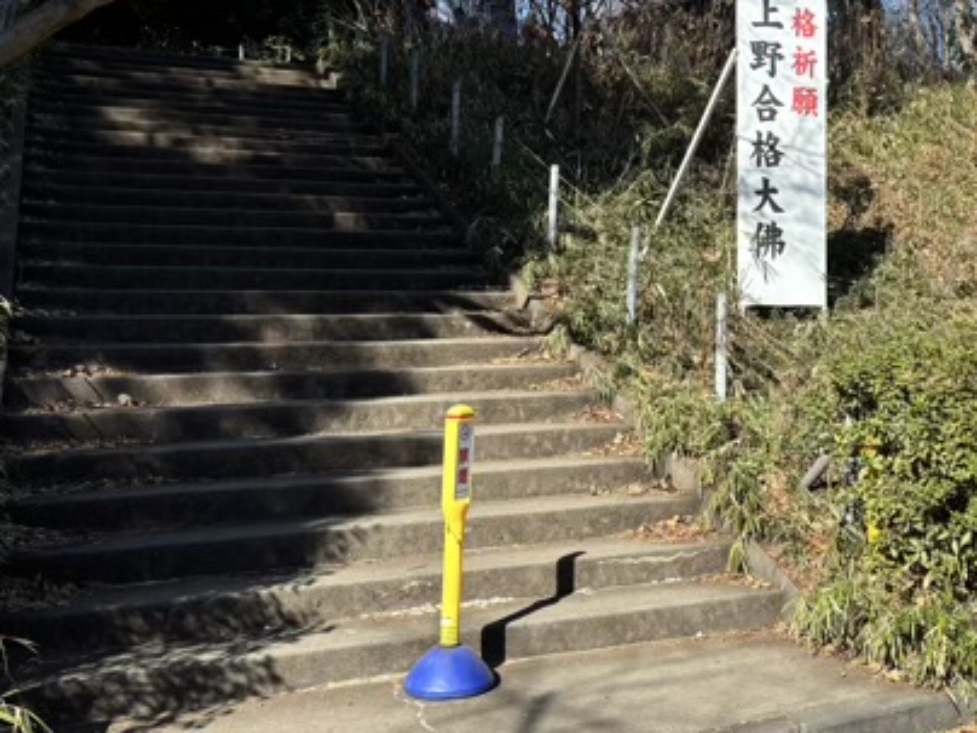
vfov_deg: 32.0
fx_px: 1270
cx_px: 716
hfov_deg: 41.0
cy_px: 258
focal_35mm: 45
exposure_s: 1/1845
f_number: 1.6
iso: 50
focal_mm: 5.96
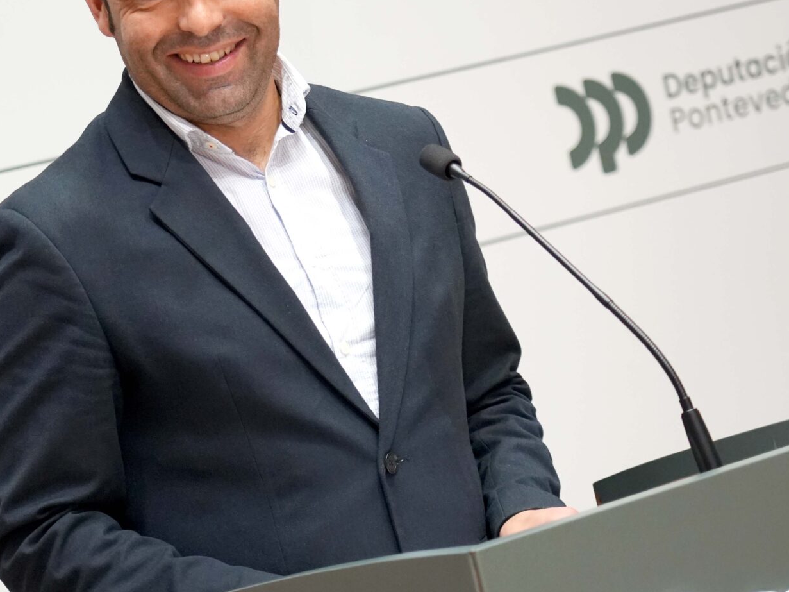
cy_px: 288
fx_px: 4011
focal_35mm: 176
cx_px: 222
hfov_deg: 11.2
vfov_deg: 8.4
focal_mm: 88
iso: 4000
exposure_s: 1/320
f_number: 4
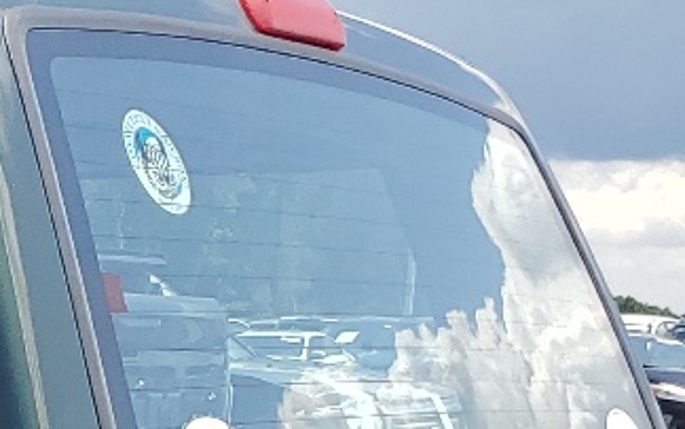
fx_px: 2541
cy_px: 771
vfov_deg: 9.2
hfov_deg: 13.2
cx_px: -702
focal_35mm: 136
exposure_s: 1/2500
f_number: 1.5
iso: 50
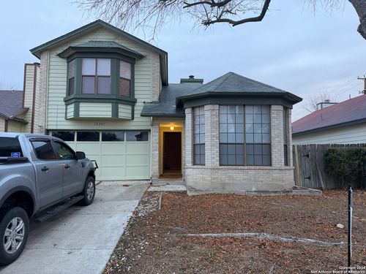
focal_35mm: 24
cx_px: 183
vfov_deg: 56.8
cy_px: 137
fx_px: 254
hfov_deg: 71.6
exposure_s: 1/121
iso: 125
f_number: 1.78
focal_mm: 6.76
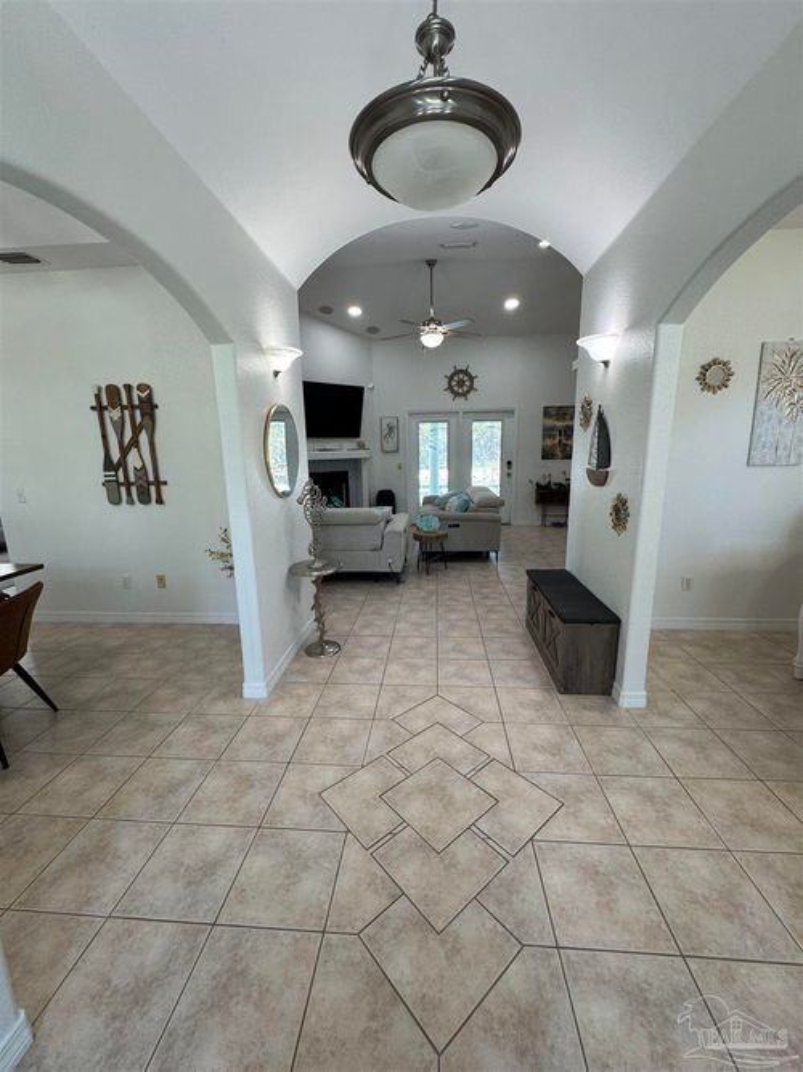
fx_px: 433
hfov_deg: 85.7
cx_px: 402
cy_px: 536
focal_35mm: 14
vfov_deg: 102.1
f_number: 2.2
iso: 200
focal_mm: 2.22
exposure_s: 1/120
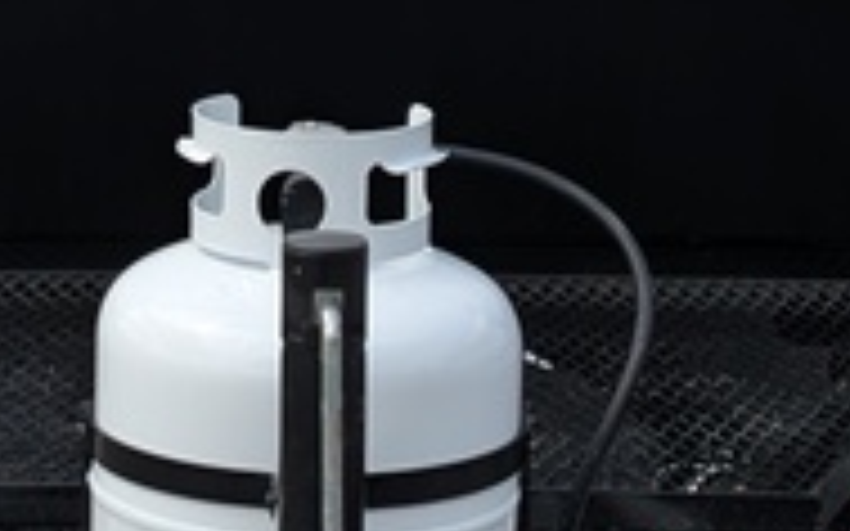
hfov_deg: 15.1
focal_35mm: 138
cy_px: -94
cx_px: 243
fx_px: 3196
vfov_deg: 9.4
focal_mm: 6.9
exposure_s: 1/763
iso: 21
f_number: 1.68
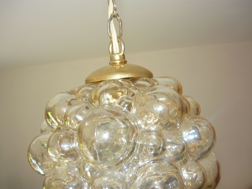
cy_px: 94
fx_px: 240
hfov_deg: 55.4
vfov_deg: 42.9
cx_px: 126
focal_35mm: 33
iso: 100
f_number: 2.8
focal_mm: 5.5
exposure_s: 1/80
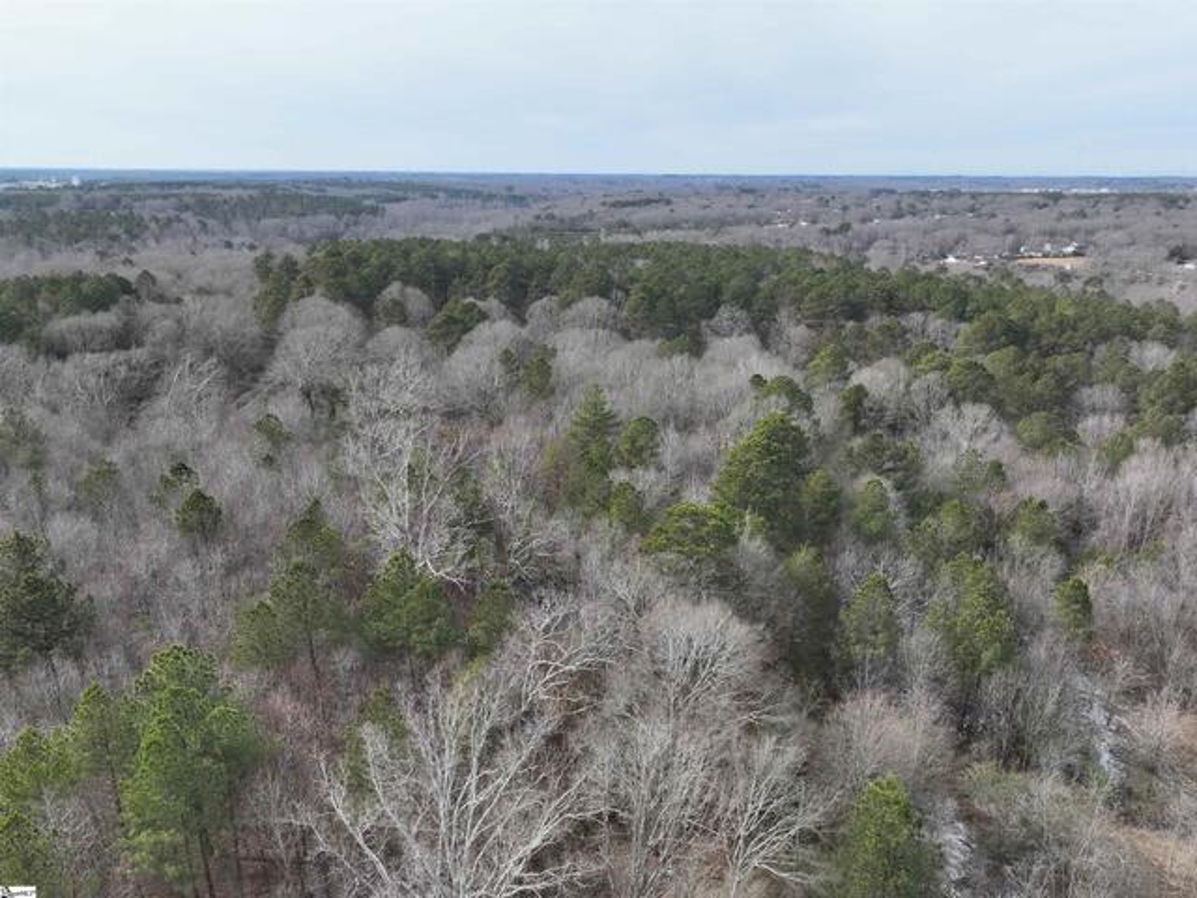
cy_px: 449
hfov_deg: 71.6
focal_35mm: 24
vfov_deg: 56.8
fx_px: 830
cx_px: 598
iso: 220
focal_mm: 12.29
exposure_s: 1/200
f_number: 2.8
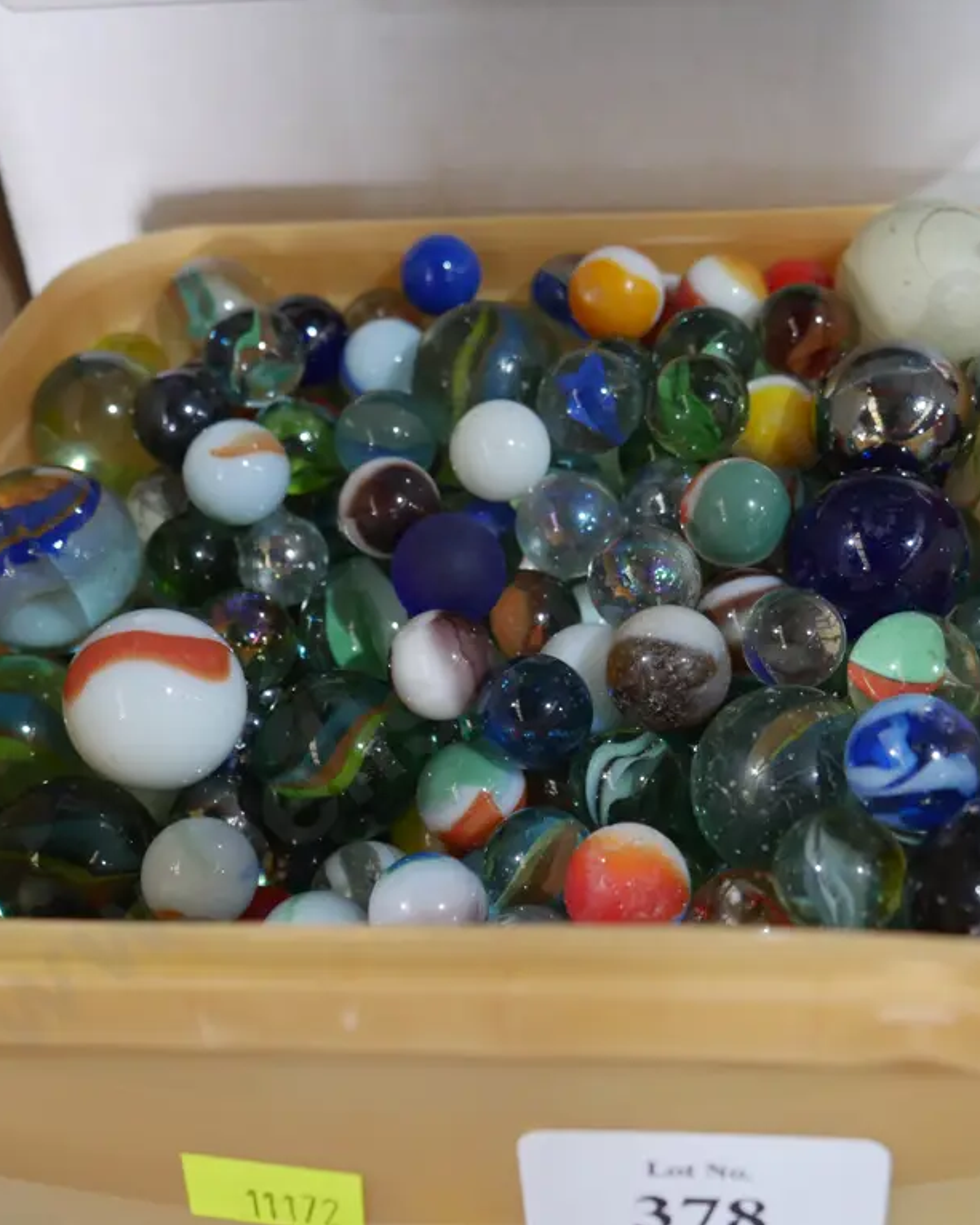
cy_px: 613
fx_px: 1704
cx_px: 553
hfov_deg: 32.1
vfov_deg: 39.5
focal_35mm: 47
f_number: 4
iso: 800
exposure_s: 1/60
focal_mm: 18
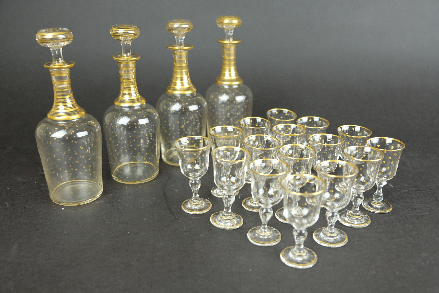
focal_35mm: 35
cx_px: 220
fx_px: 427
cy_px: 146
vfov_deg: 37.9
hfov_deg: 54.4
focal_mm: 23.3
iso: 500
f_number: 3.2
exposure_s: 1/60
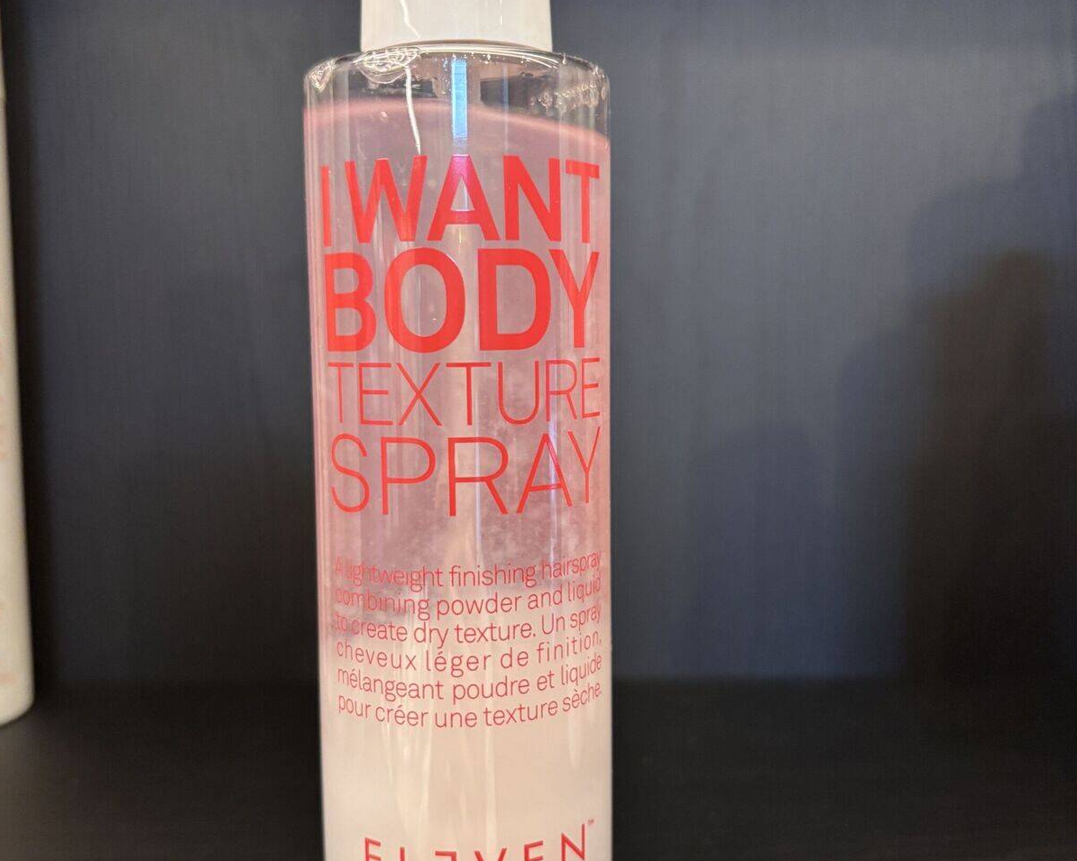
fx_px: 1084
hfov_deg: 52.8
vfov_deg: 43.4
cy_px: 435
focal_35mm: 34
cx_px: 538
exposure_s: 1/58
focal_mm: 5.96
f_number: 1.6
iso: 250
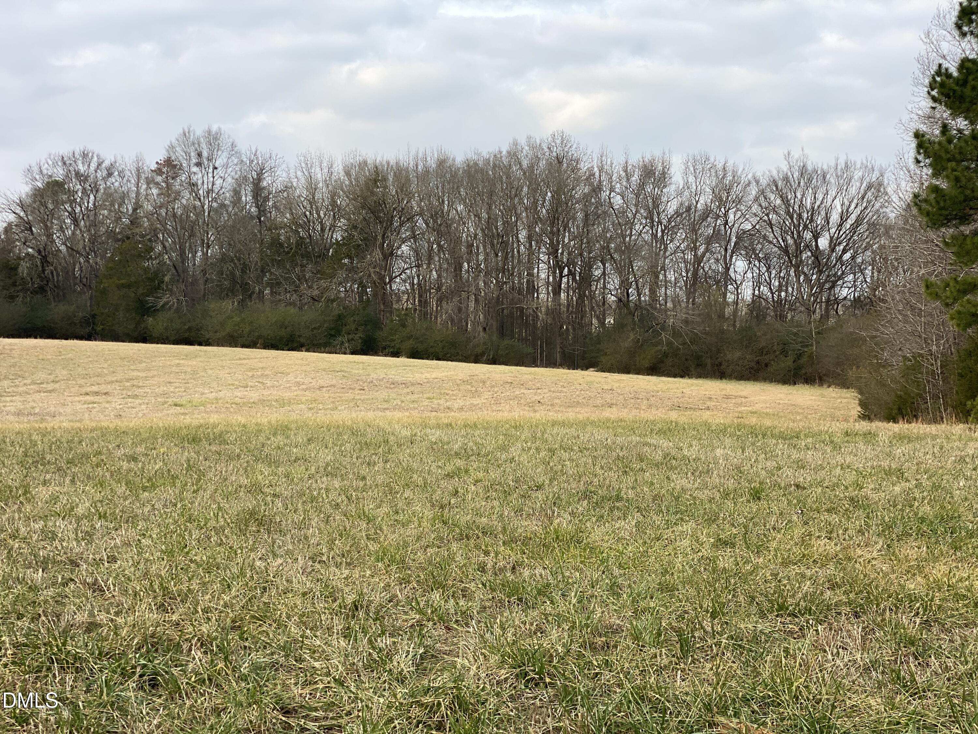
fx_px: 1469
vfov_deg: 28.0
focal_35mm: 52
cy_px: 367
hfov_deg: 36.8
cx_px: 489
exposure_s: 1/648
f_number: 2
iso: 20
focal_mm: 6
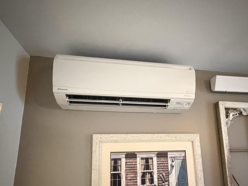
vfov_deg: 57.4
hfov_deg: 73.5
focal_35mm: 23
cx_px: 142
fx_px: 165
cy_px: 126
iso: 1000
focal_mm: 2.22
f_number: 2.2
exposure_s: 1/40
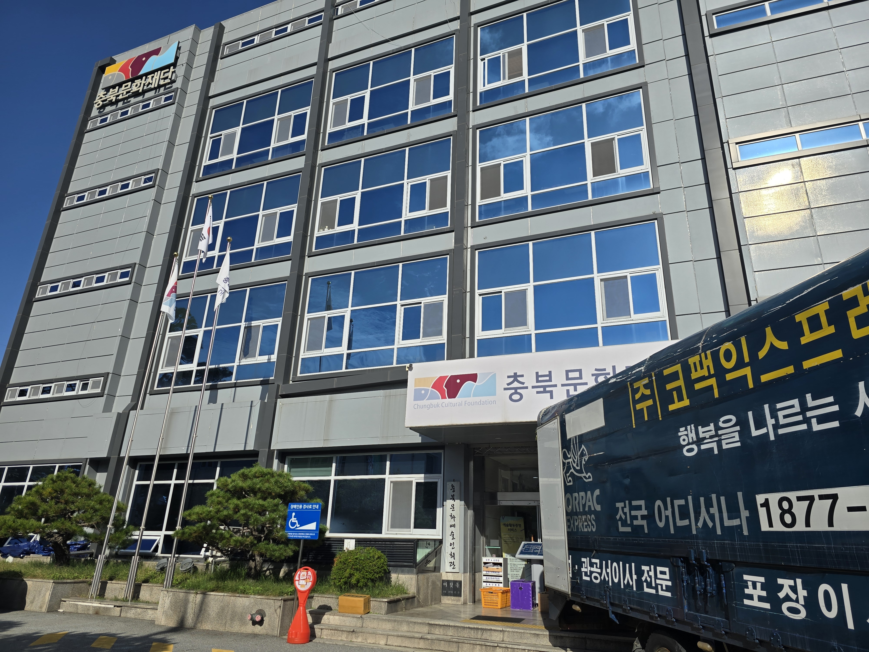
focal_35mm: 23
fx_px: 577
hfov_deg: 73.9
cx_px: 434
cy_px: 326
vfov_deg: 58.9
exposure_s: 1/1418
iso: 12
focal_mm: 6.3
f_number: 1.7
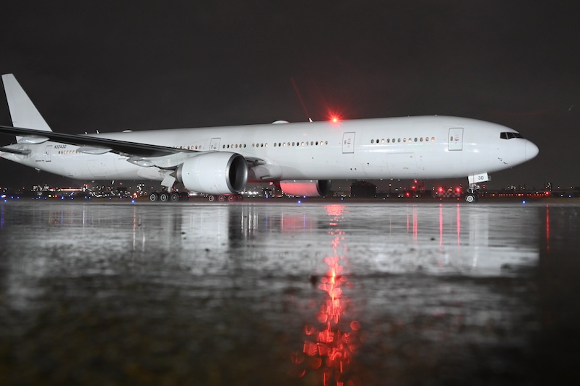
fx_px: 596
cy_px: 180
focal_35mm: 37
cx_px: 269
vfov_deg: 35.9
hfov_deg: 51.9
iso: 2000
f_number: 8
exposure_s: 1/3
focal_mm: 33
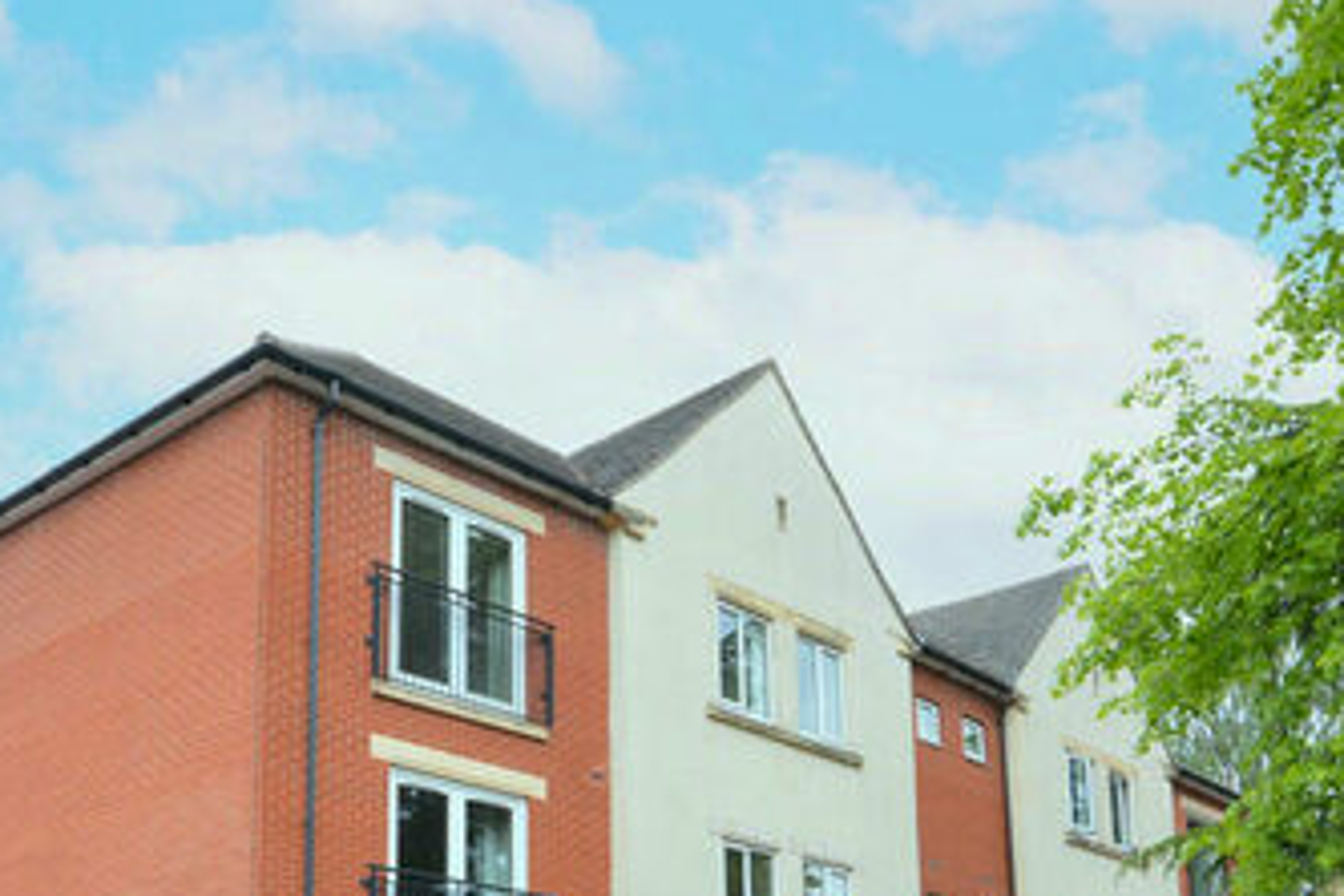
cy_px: 866
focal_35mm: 41
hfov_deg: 47.4
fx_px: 1533
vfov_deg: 30.6
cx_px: 662
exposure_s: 1/400
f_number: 10
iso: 1600
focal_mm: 13
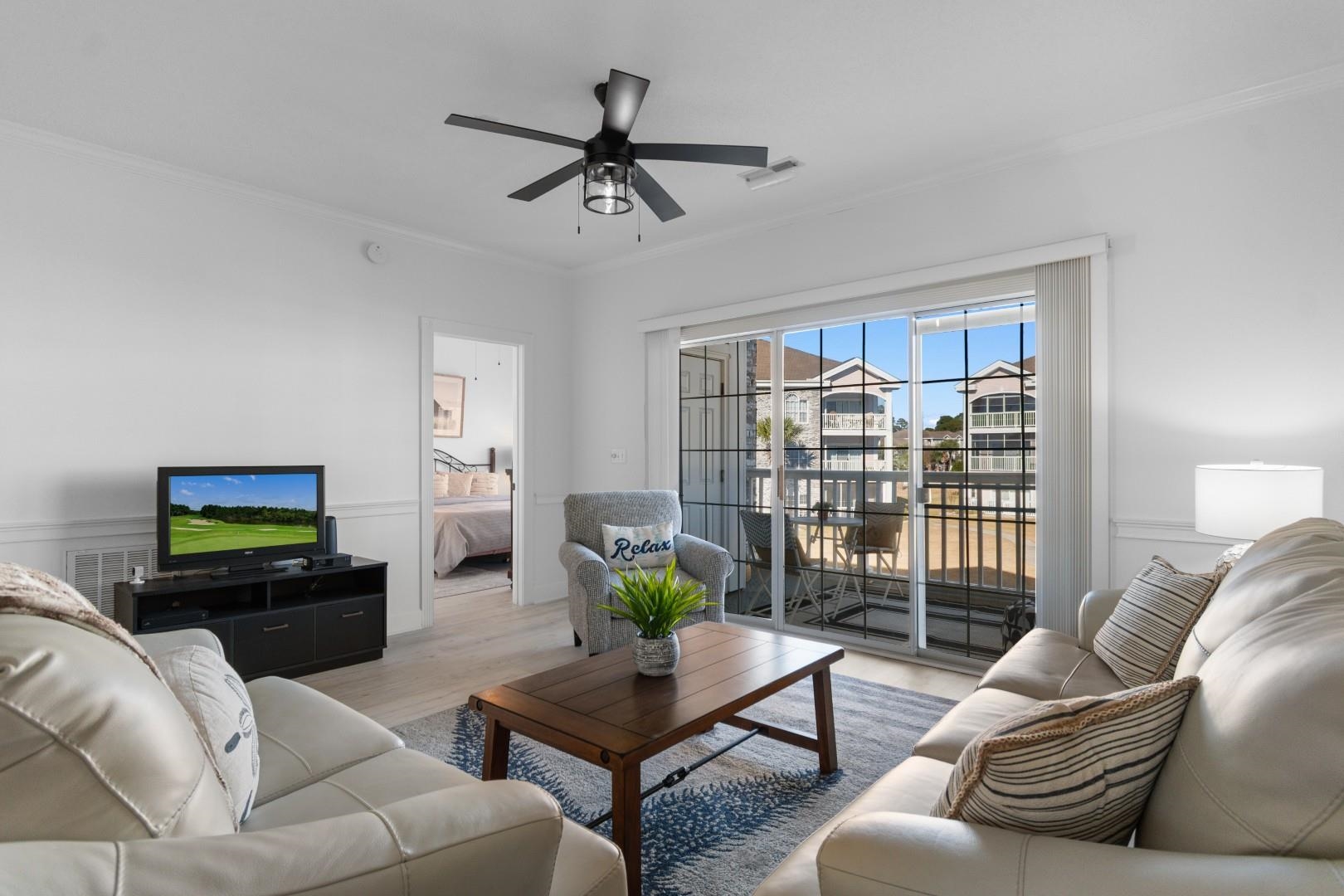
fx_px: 672
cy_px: 448
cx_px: 672
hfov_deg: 90.0
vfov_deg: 67.4
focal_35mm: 18
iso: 100
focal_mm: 12
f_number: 4.8
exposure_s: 1/50
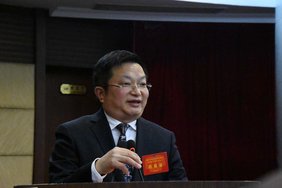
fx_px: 881
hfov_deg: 18.2
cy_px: 94
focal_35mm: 112
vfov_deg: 12.2
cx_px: 141
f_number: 8
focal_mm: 75
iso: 16000
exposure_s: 1/160
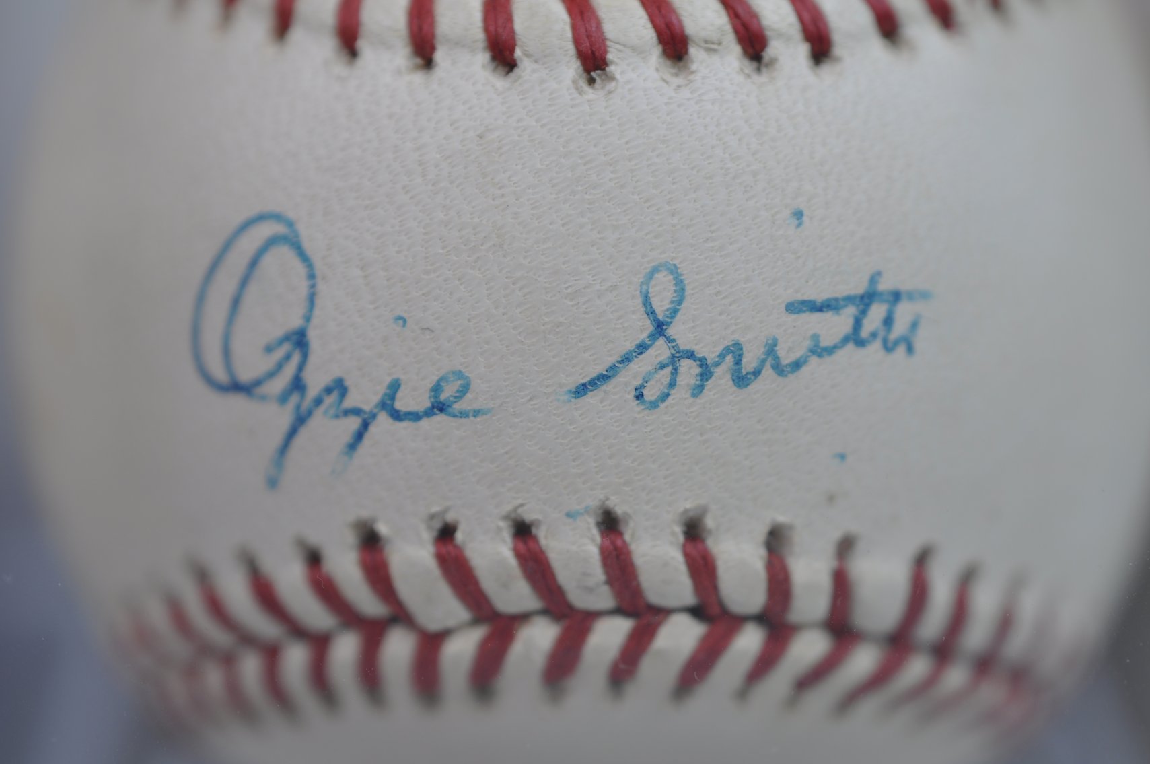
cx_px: 575
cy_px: 382
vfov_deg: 22.6
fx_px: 1914
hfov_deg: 33.4
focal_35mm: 60
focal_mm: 40
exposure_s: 1/50
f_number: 3.5
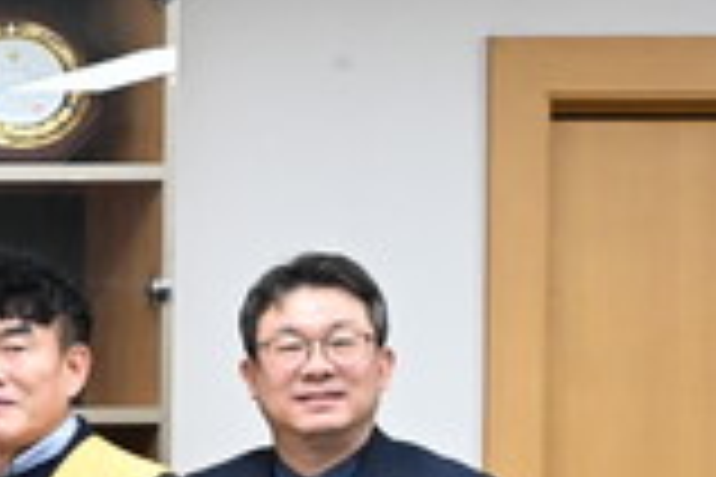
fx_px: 3798
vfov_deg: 7.1
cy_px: 616
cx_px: -1022
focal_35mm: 191
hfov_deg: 9.5
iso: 3200
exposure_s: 1/200
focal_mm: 39
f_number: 5.6
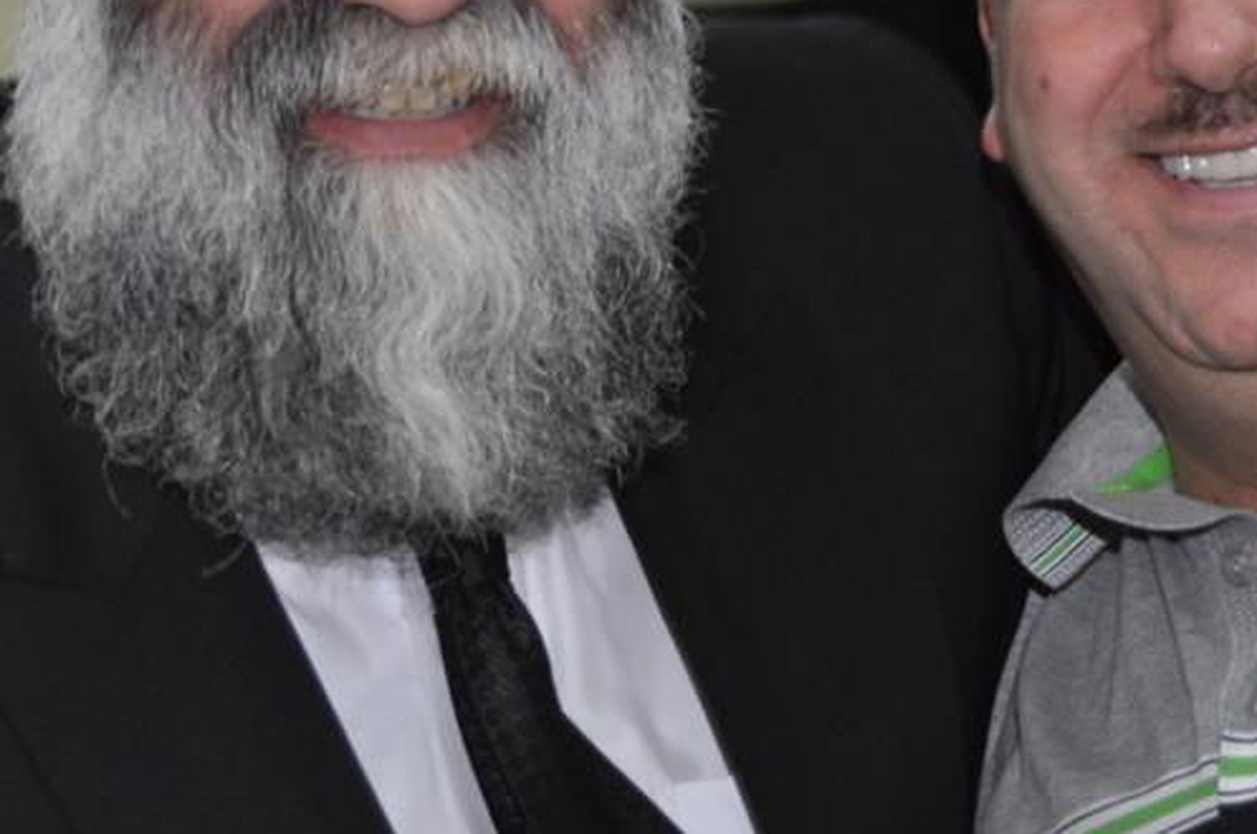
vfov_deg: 7.9
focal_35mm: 173
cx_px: 809
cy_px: 38
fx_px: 6033
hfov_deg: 11.9
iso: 500
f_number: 5
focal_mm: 56
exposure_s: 1/60
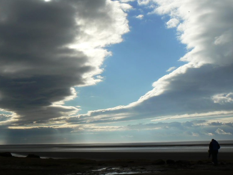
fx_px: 444
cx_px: 53
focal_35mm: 66
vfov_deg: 22.2
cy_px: 73
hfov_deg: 28.9
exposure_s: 1/1300
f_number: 8
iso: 80
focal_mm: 6.8
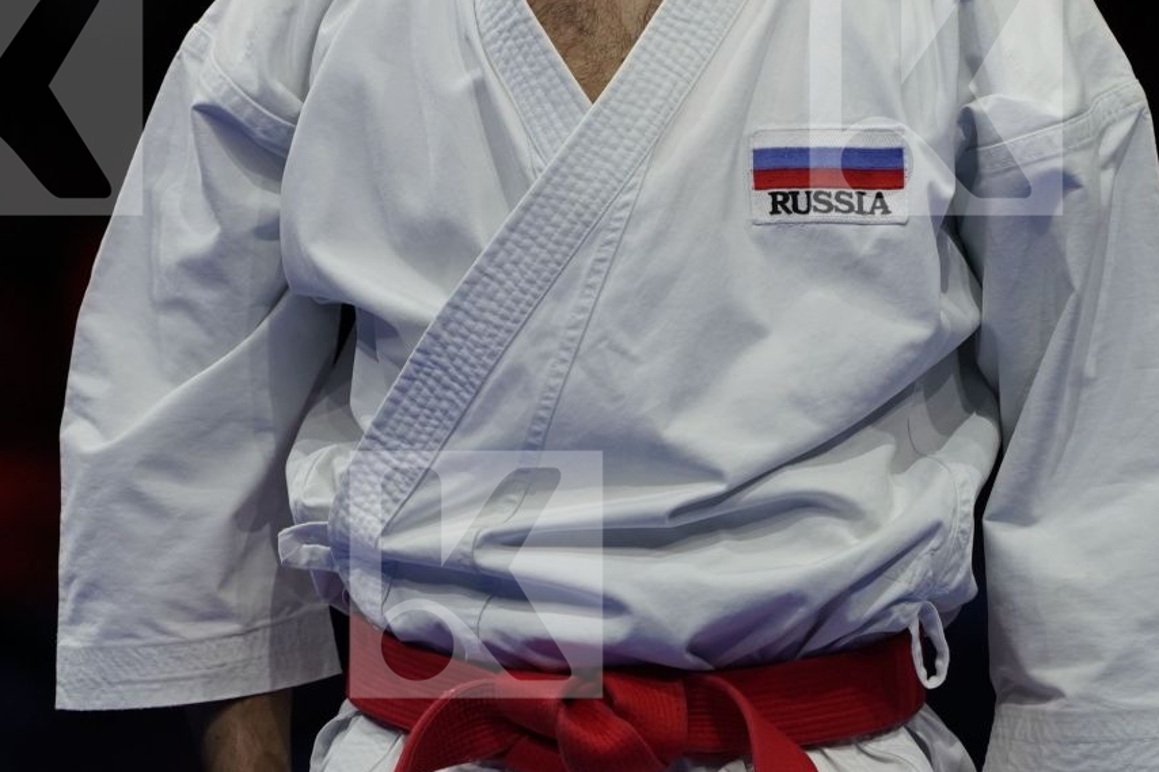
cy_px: 92
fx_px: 27133
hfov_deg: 2.4
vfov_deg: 1.6
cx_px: 476
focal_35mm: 843
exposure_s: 1/500
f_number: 5.6
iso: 800
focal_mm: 400
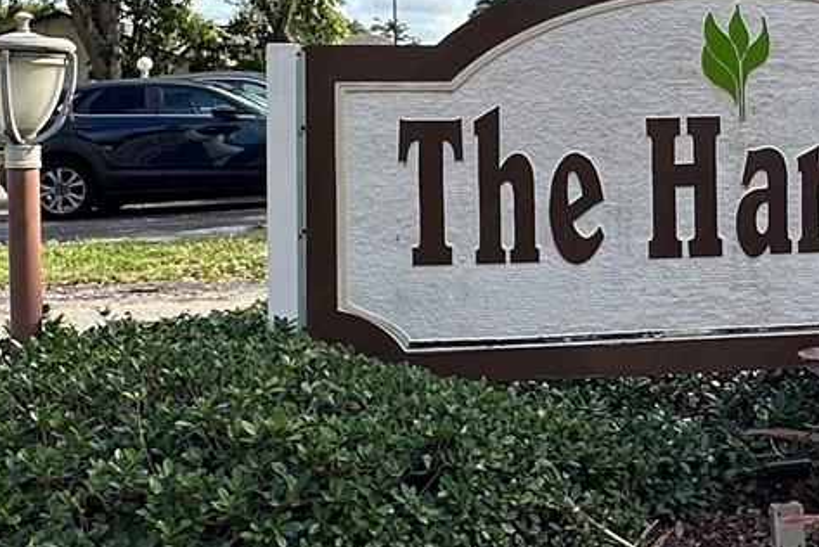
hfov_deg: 29.8
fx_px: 1434
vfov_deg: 21.4
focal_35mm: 63
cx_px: 812
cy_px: 116
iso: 40
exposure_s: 1/698
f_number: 2.2
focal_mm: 2.22
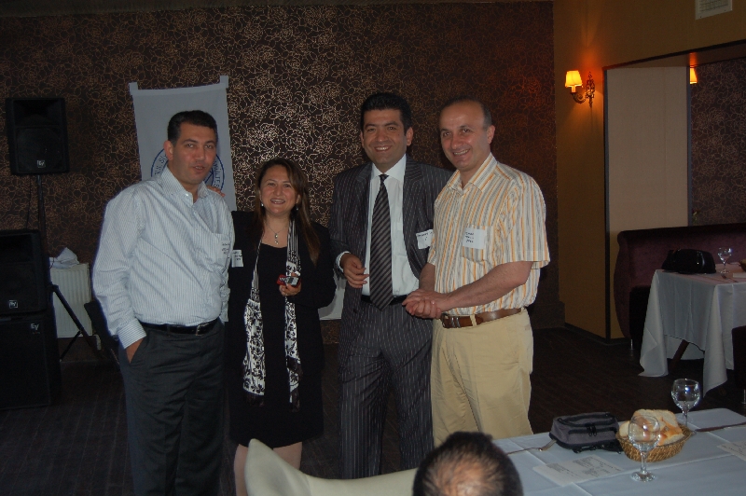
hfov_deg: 49.6
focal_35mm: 39
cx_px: 373
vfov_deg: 34.2
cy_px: 248
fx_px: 807
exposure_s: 1/60
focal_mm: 26
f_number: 4.2
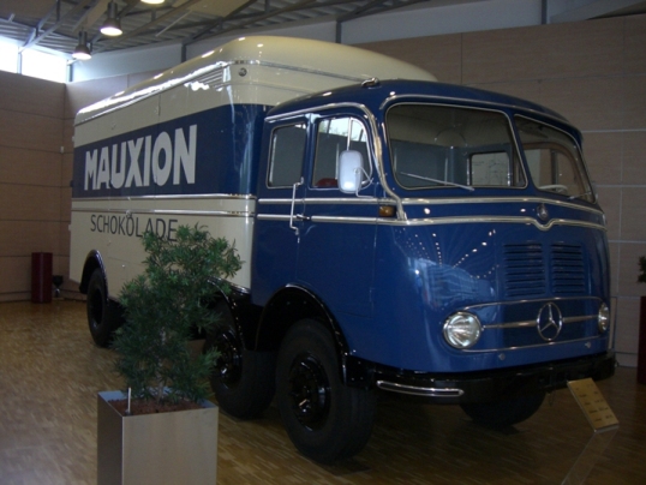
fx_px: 709
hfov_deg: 49.0
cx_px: 323
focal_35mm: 38
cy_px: 242
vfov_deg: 37.7
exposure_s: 1/60
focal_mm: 6.2
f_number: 2.7
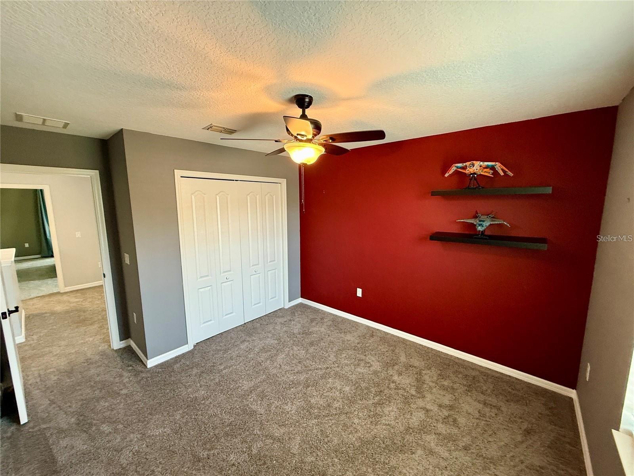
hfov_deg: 102.1
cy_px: 238
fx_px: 256
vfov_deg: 85.7
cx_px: 317
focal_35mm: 14
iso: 320
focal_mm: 2.22
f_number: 2.2
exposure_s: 1/60
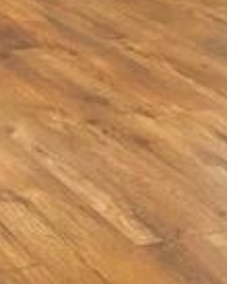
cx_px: -56
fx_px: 1212
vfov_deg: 12.7
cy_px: -147
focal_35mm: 144
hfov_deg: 10.5
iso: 160
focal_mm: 4.15
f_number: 2.2
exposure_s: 1/33
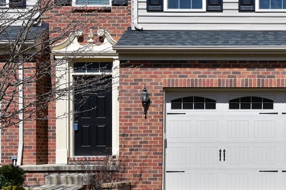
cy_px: 36
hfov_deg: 25.3
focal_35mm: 75
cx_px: 302
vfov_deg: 18.0
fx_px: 596
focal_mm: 22
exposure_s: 1/400
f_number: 11
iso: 200
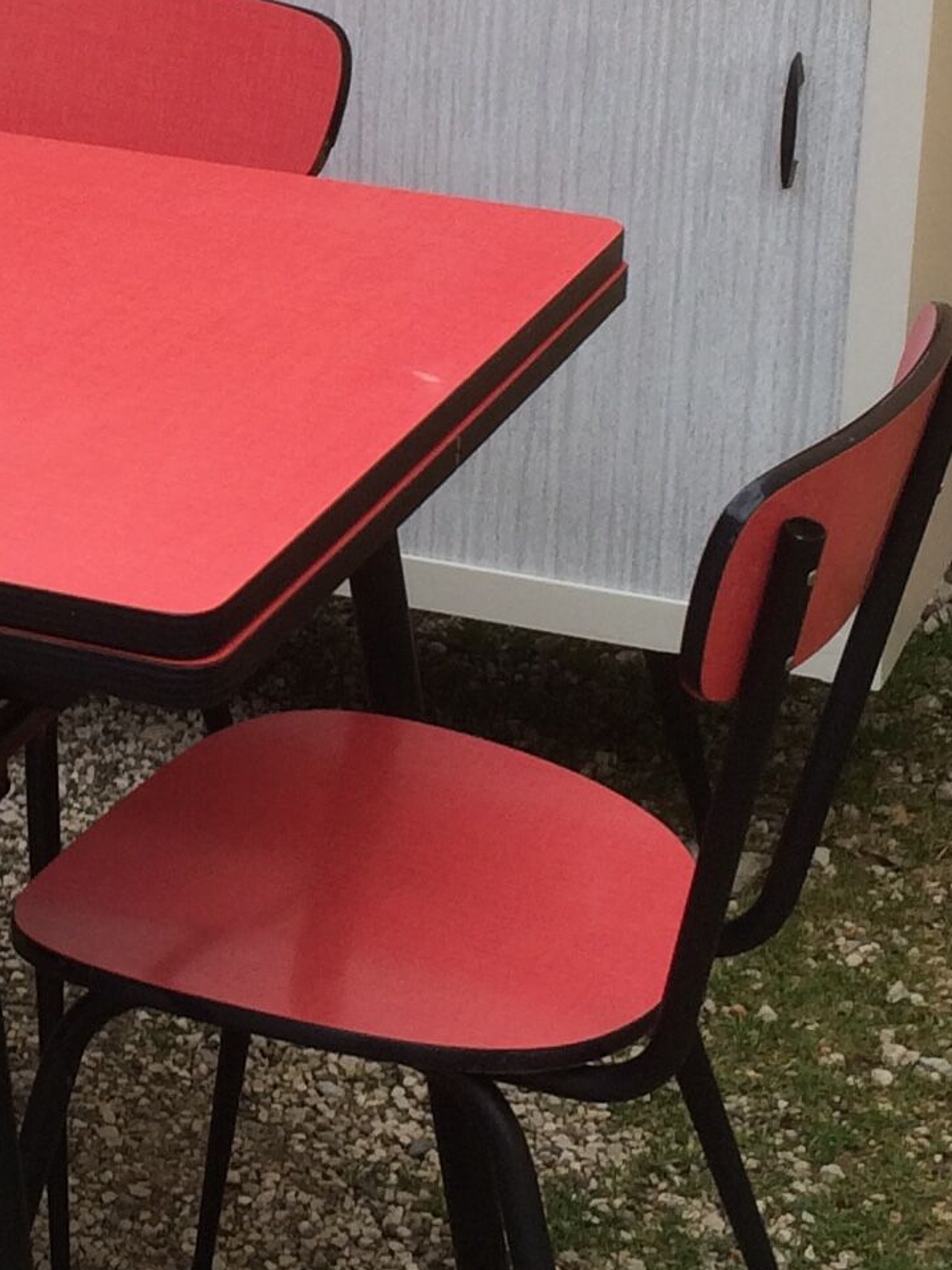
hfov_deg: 14.6
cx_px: -58
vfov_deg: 19.6
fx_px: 3630
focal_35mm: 99
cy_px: 247
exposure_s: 1/163
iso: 32
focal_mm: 4.15
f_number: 2.2
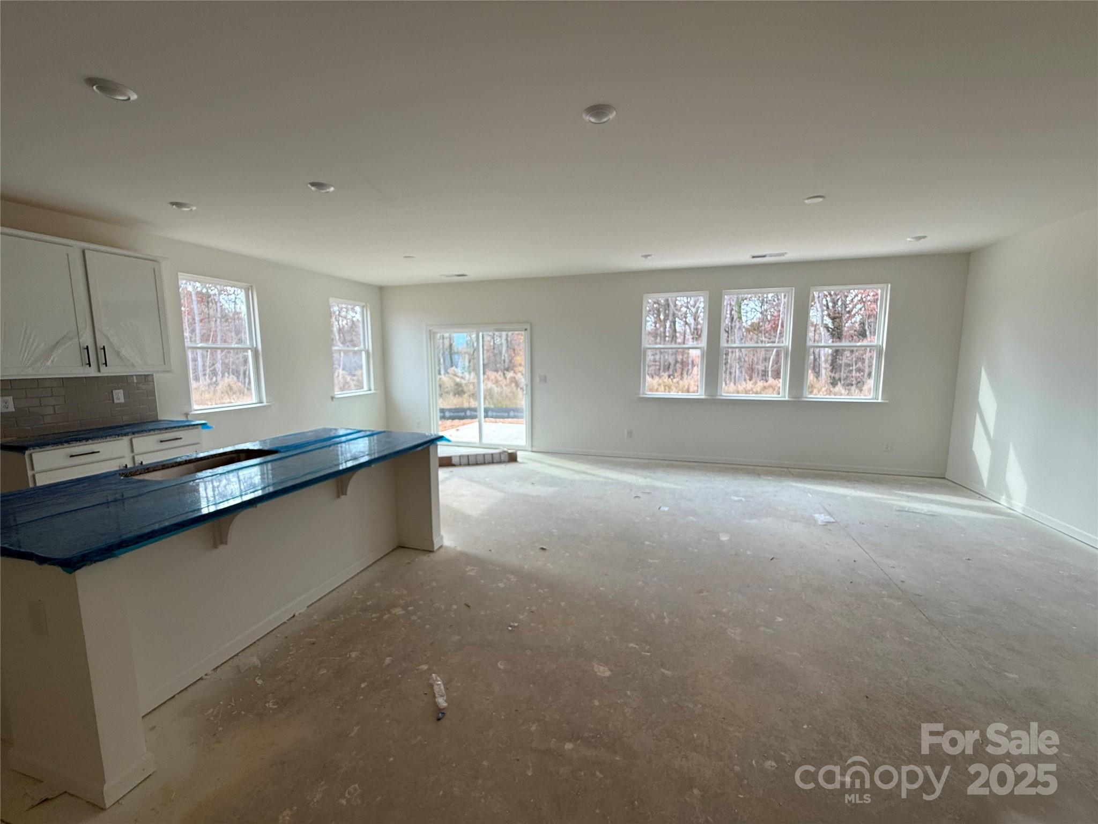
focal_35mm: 14
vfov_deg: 85.7
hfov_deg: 102.1
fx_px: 444
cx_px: 549
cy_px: 412
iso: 64
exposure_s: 1/123
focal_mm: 2.22
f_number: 2.2
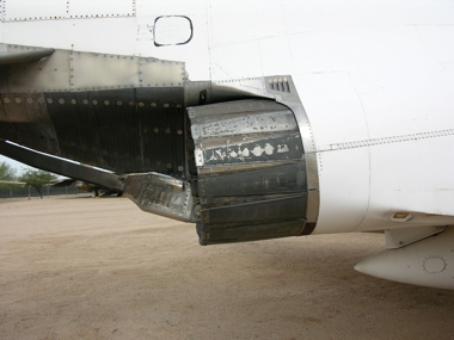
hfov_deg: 52.6
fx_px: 459
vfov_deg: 40.7
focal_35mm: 35
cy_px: 170
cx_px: 227
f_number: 4
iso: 50
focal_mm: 8.9
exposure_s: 1/500
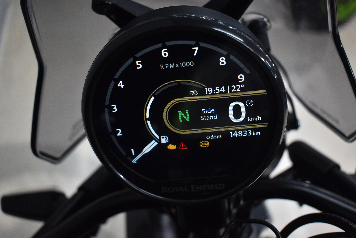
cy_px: 119
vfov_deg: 28.9
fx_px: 460
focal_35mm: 46
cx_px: 178
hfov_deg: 42.3
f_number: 4.2
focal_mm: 31
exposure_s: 1/60
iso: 800
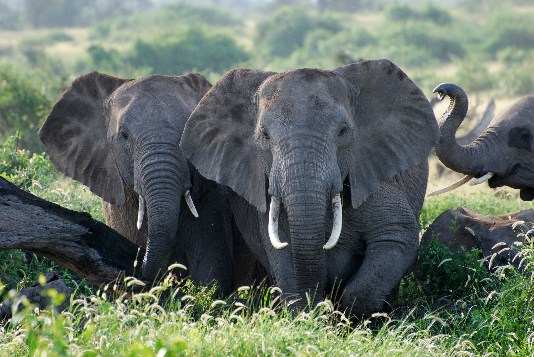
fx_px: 6697
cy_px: 179
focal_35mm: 451
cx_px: 267
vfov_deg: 3.1
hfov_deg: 4.6
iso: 400
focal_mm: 300
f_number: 5.6
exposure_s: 1/320
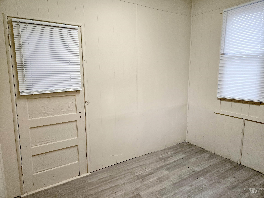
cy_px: 99
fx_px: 175
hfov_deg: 73.9
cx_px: 132
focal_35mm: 23
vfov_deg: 58.9
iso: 250
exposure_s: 1/120
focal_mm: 5.4
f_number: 1.8
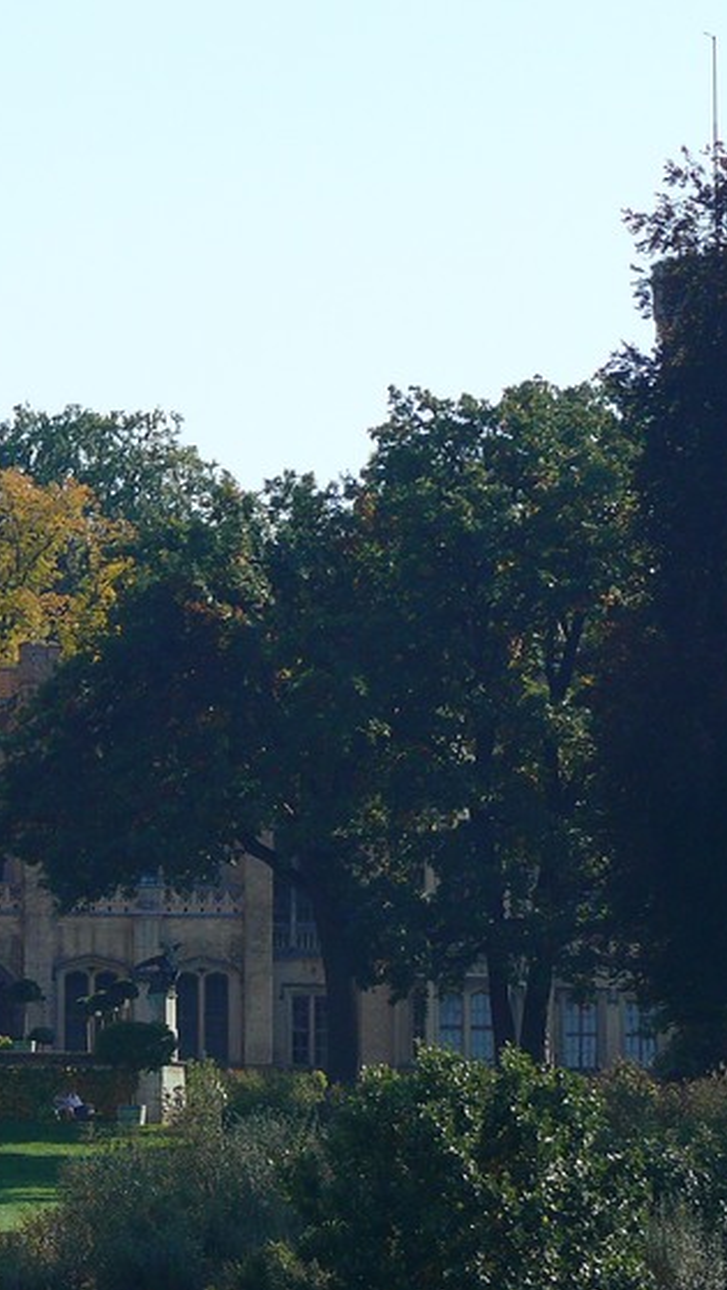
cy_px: 646
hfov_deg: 4.1
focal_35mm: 298
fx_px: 10199
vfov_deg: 7.2
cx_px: 37
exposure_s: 1/200
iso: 100
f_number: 4.5
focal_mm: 30.2
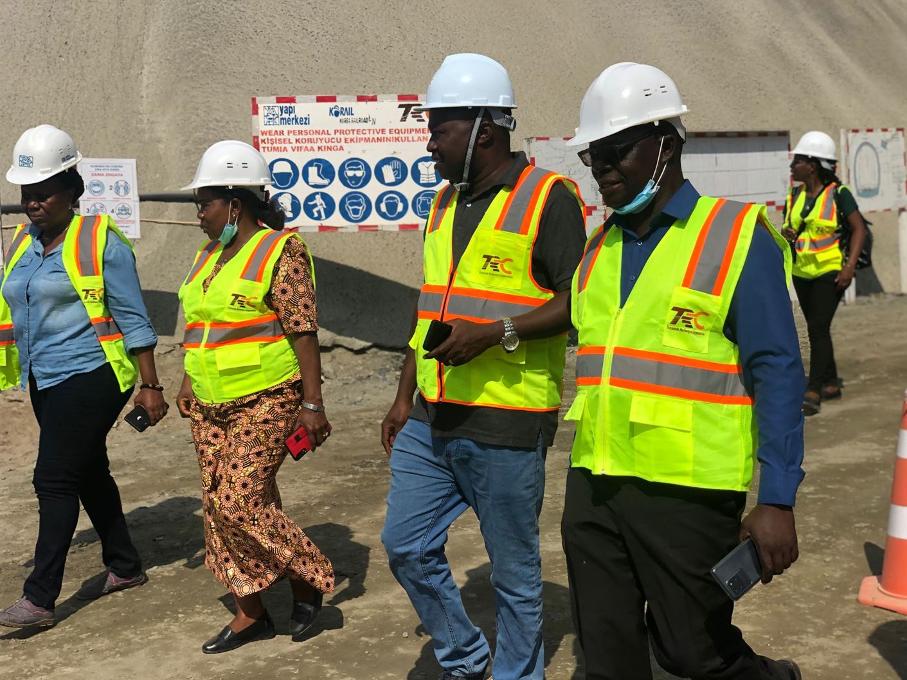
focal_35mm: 52
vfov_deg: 28.0
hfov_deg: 36.8
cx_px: 454
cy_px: 340
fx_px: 1362
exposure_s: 1/2288
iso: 16
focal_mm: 6
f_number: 2.4
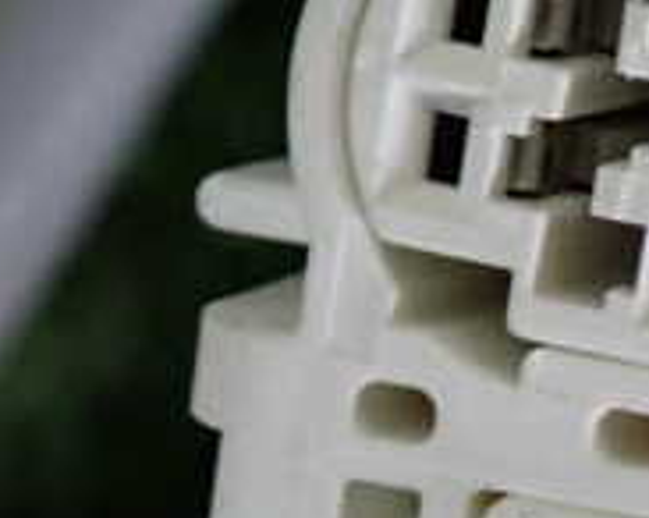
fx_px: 6140
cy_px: 426
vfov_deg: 4.8
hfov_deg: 6.0
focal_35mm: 320
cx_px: 663
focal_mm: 18
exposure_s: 1/100
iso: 800
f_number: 4.9
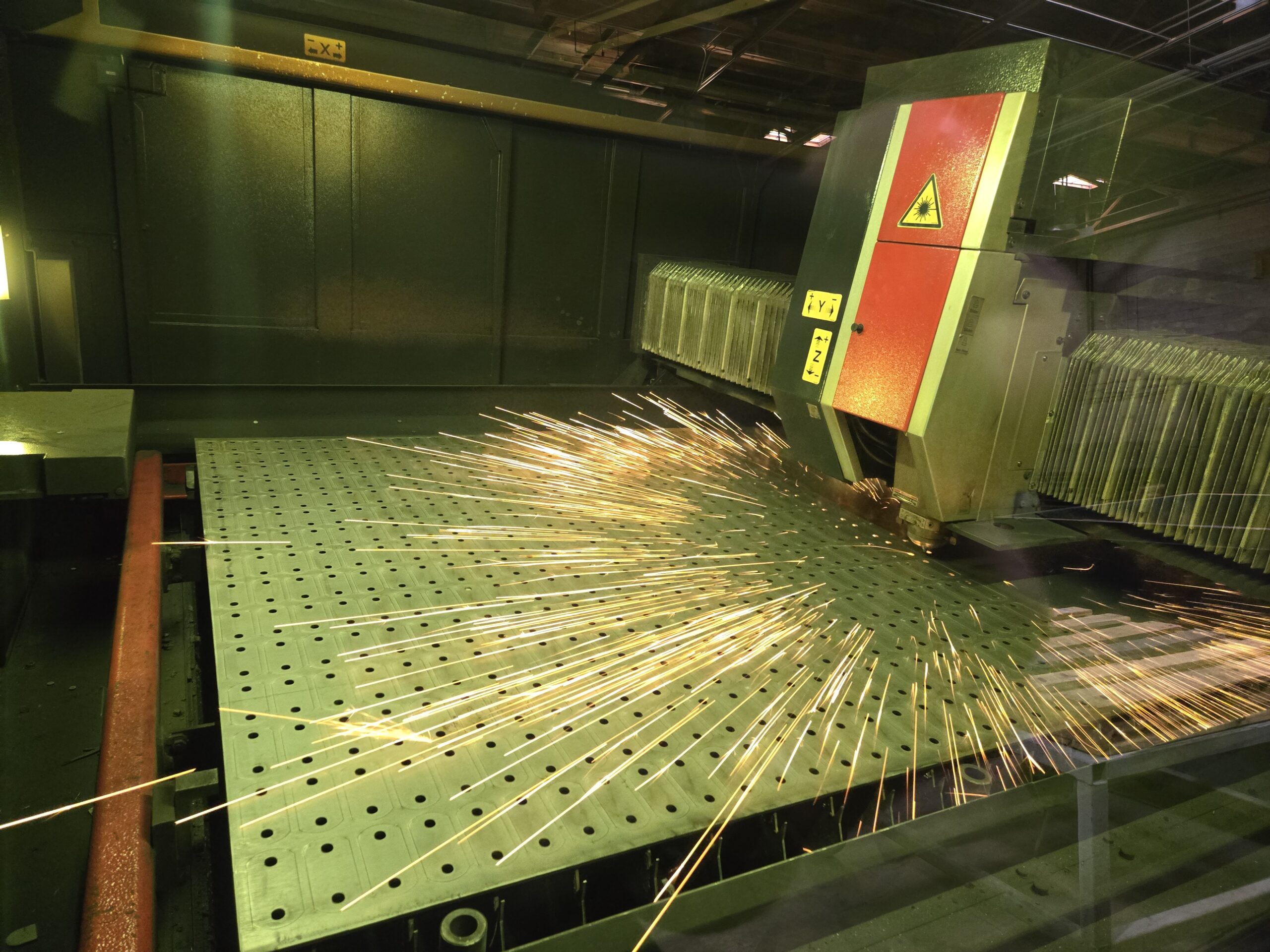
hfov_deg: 73.9
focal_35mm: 23
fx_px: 844
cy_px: 476
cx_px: 635
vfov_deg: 58.9
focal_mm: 5.4
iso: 1250
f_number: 1.8
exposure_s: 1/60
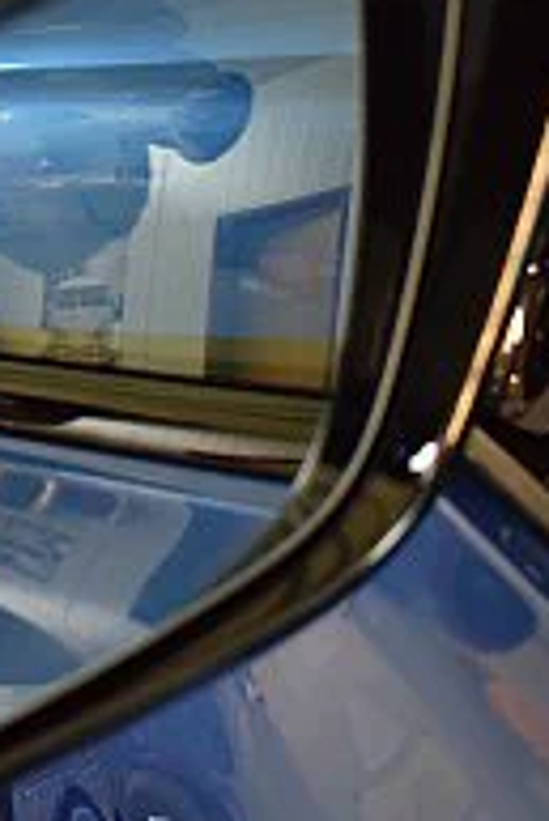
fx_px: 1279
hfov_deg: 23.9
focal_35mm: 56
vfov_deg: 35.5
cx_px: 115
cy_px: 351
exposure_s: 1/60
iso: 2500
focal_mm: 18
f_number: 3.5
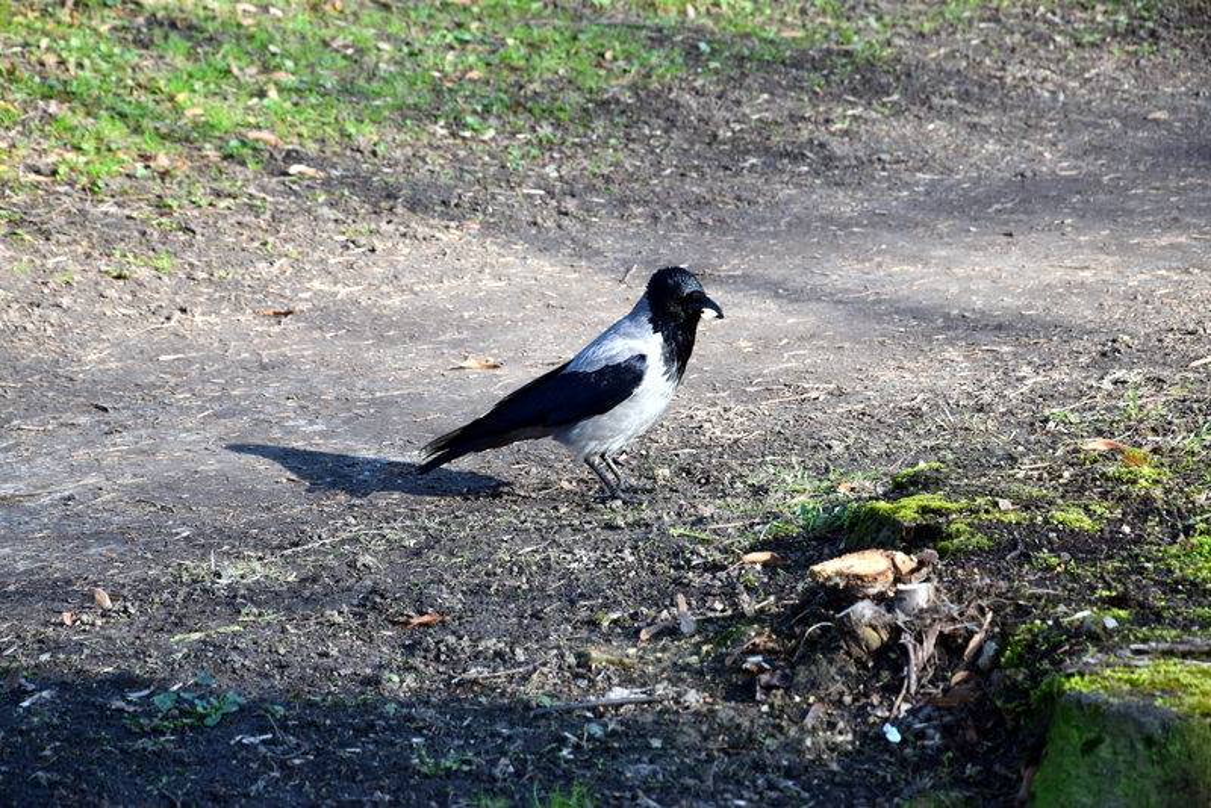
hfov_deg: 13.0
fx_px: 5300
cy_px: 404
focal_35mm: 158
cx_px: 606
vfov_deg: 8.7
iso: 400
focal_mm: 105
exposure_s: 1/125
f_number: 9
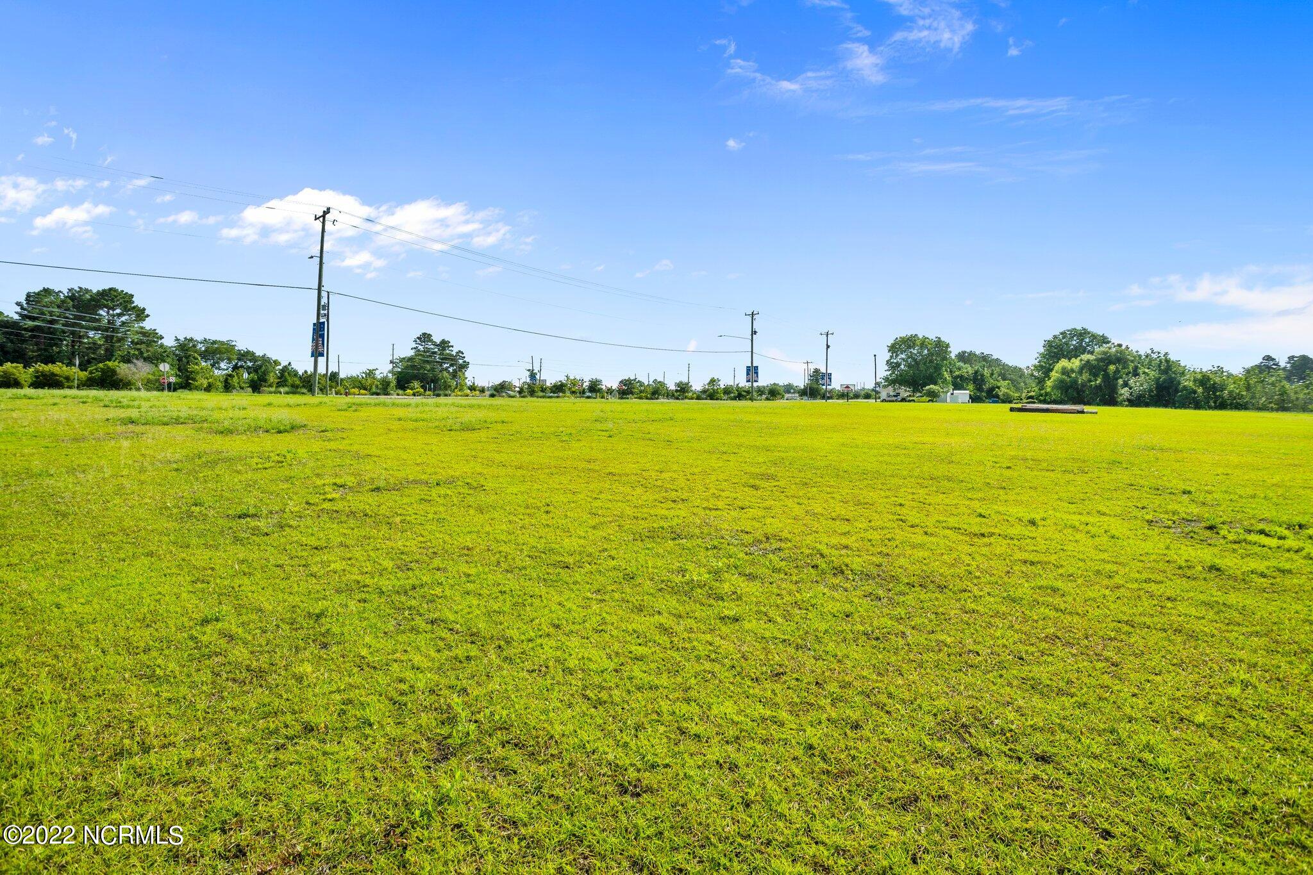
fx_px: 620
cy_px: 438
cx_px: 656
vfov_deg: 70.4
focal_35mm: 17
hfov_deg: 93.3
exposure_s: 1/1250
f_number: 8
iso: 125
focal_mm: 17
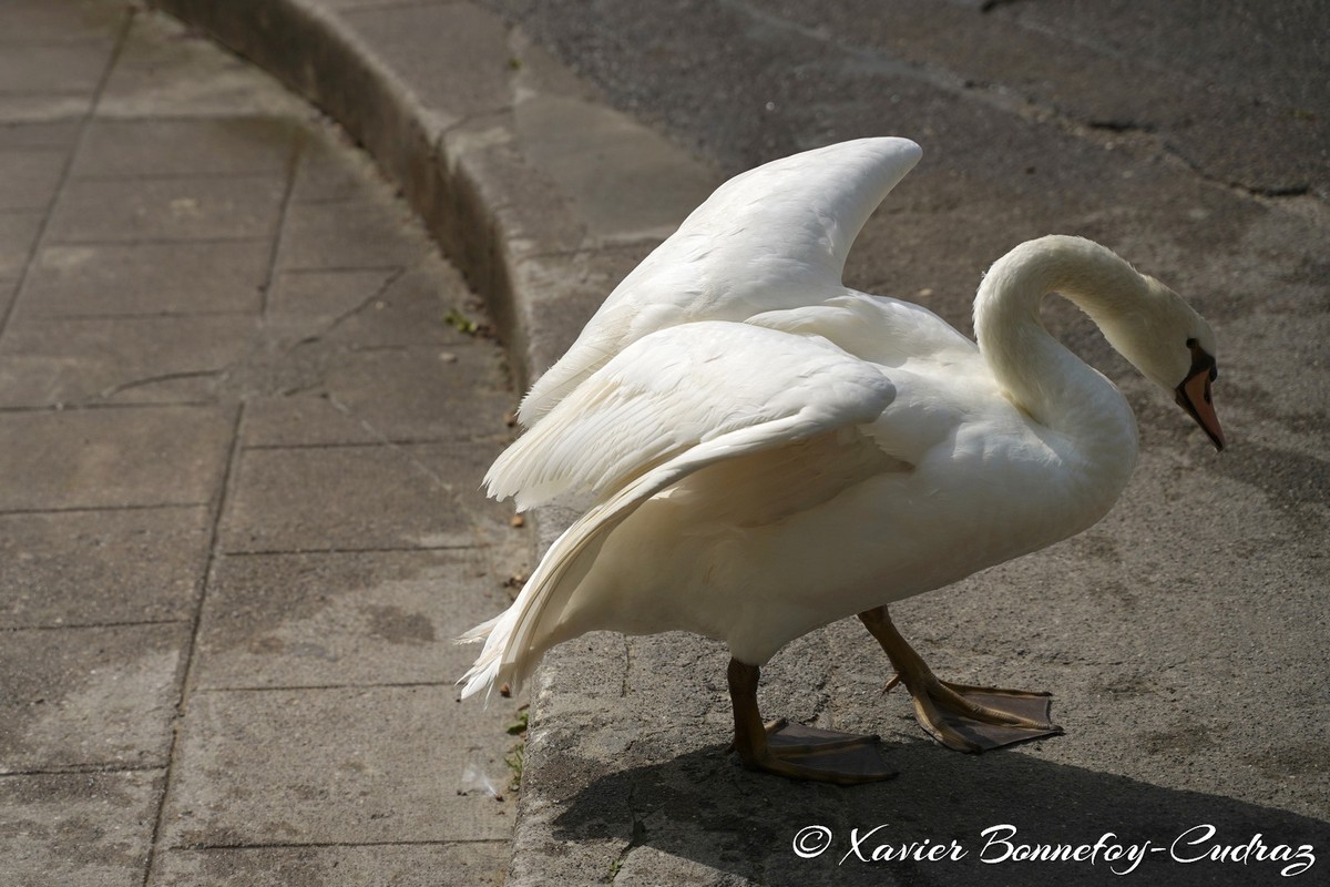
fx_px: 2771
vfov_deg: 18.2
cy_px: 444
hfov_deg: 27.0
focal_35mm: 75
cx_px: 665
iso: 50
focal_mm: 75
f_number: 4
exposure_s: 1/3000
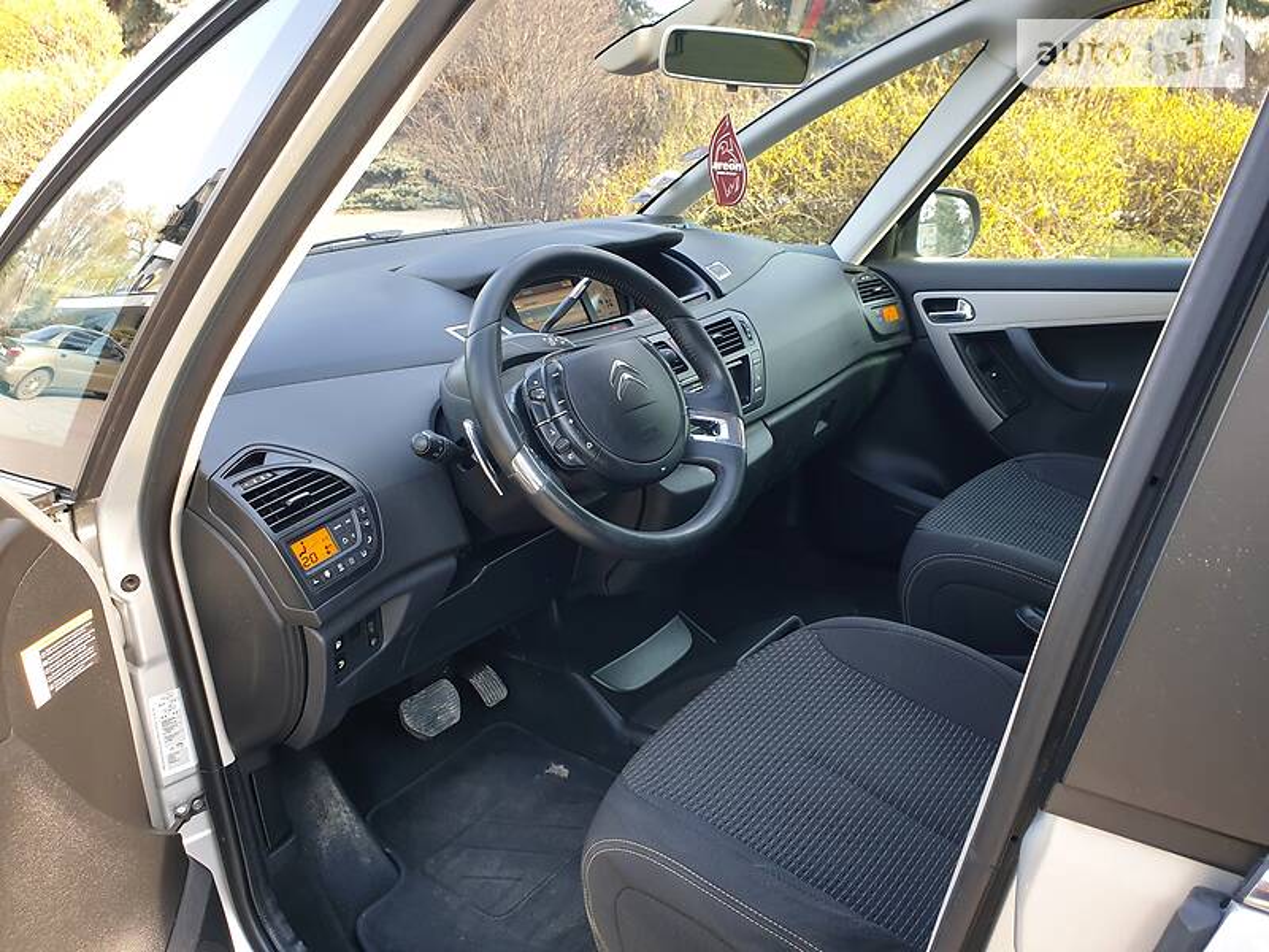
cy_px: 476
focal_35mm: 26
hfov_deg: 67.3
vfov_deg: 53.1
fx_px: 953
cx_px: 634
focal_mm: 4.3
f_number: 2.4
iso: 64
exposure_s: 1/100
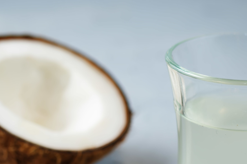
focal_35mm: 145
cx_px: 130
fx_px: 993
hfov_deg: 14.2
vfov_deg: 9.4
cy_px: 154
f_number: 4.5
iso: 100
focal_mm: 50
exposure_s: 1/15
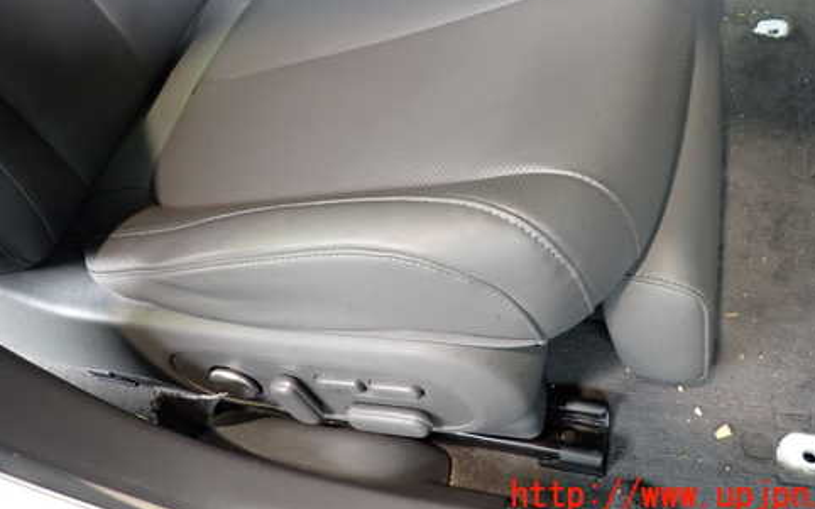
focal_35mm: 33
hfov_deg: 58.1
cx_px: 386
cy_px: 137
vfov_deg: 37.5
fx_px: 733
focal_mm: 4.5
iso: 320
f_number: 2
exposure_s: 1/30
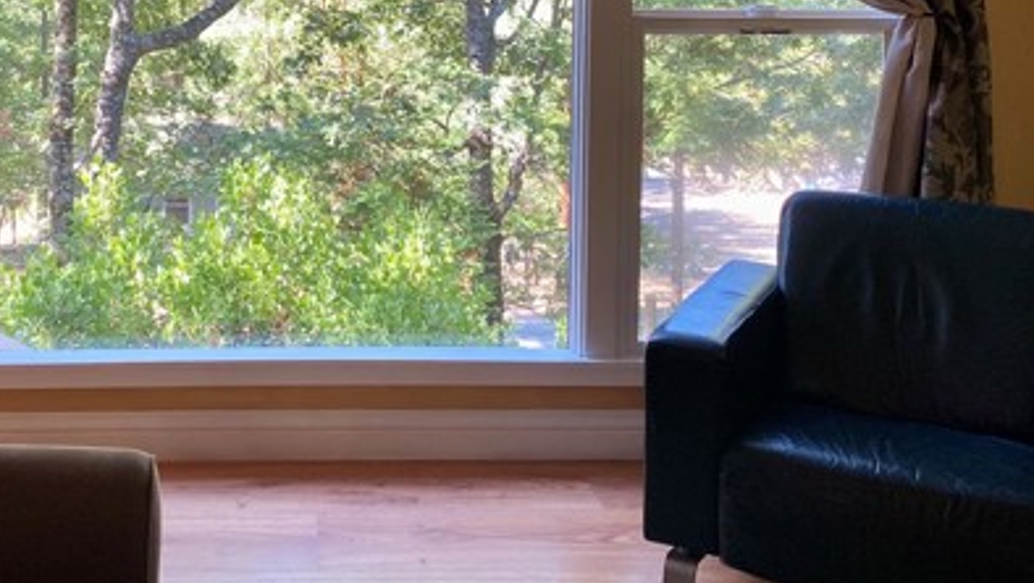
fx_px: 1262
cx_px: 320
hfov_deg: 43.7
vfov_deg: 24.9
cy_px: 13
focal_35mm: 46
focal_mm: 4.25
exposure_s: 1/120
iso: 80
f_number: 1.8
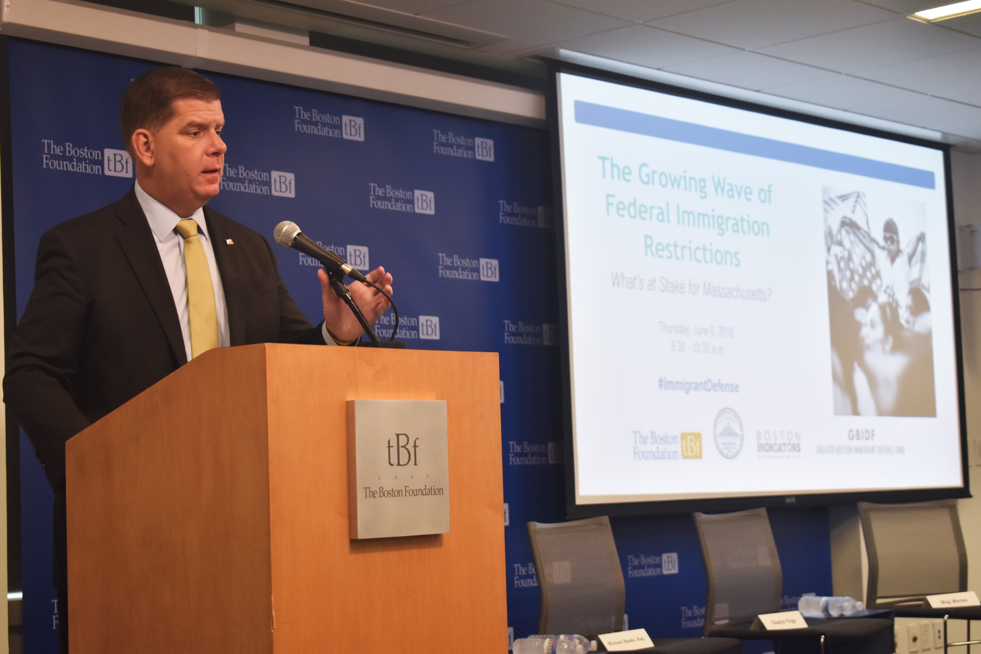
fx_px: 1962
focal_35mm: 72
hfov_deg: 28.1
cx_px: 490
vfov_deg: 18.9
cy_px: 327
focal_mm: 48
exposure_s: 1/60
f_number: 5.3
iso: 640
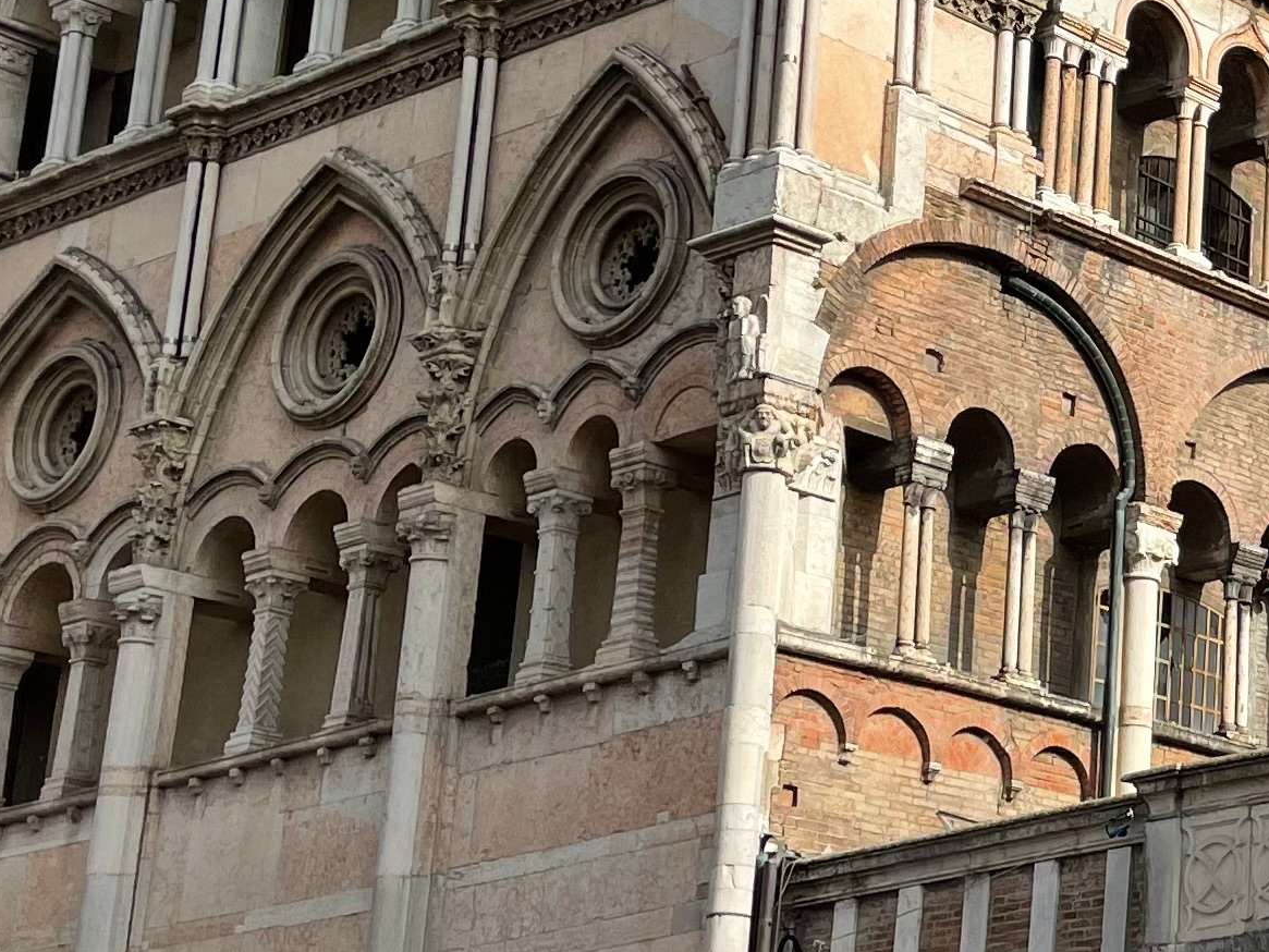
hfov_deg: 19.2
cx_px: 1876
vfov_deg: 16.4
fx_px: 3300
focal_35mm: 90
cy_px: 430
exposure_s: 1/3610
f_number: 1.6
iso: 32
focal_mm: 4.2
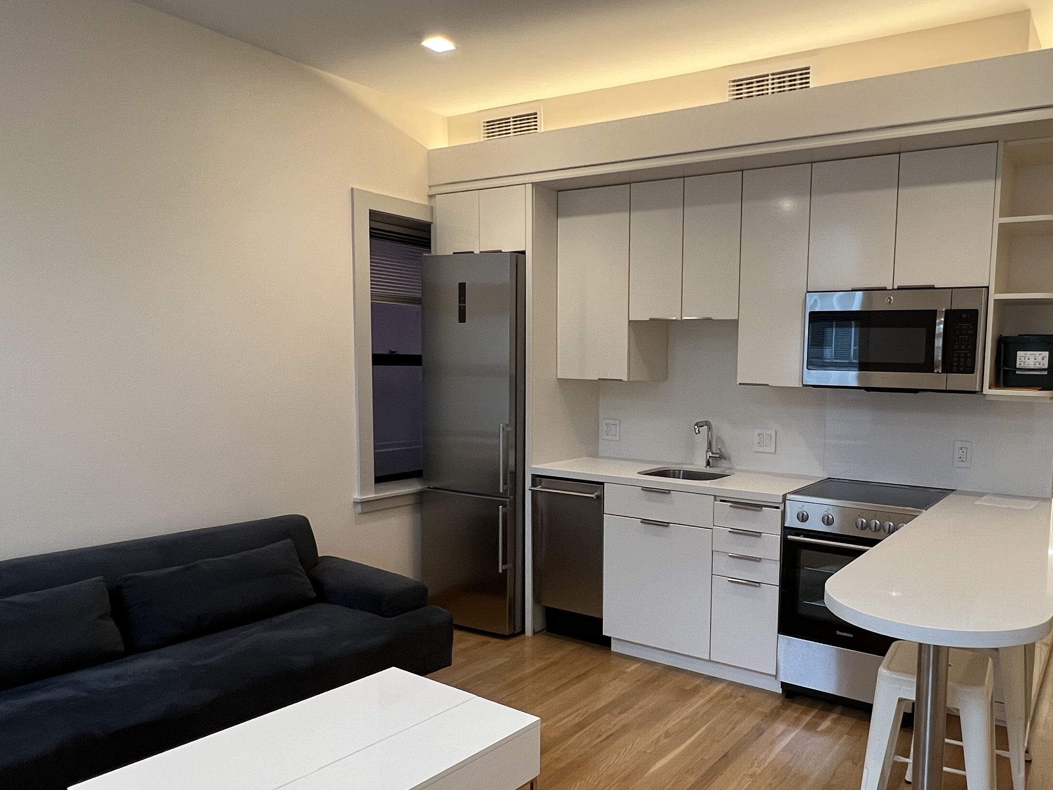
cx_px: 683
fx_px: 730
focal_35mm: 24
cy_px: 447
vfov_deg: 56.6
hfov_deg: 70.0
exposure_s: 1/120
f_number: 1.8
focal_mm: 1.57
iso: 250
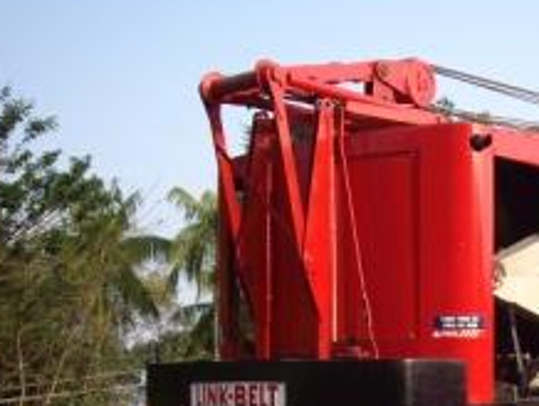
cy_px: 381
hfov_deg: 24.1
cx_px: 517
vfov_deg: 18.6
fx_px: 1216
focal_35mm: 78
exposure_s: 1/200
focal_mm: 6.2
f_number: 4.3
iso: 64
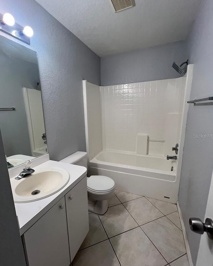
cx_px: 100
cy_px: 135
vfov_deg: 96.8
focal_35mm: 15
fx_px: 118
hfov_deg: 83.9
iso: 100
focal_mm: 1.57
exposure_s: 1/120
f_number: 1.8
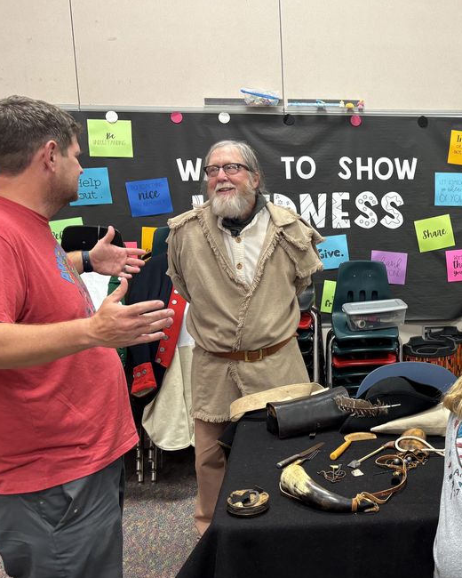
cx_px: 430
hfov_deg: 34.8
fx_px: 684
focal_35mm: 40
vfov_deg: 45.8
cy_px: 291
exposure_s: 1/60
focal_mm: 5.96
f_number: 1.6
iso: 125
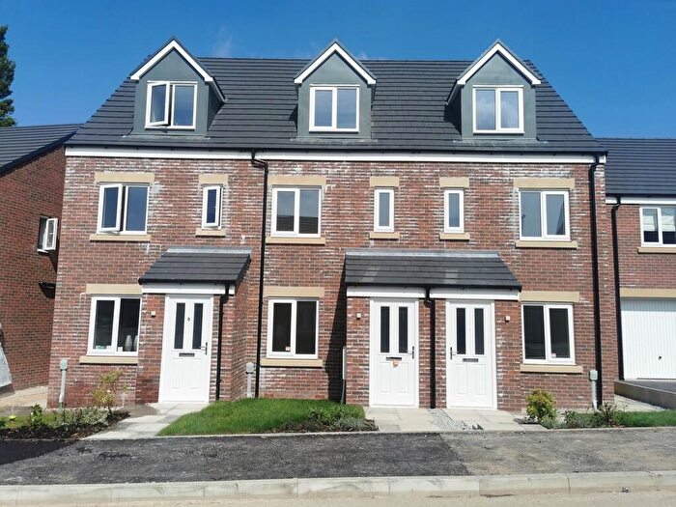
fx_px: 527
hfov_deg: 65.3
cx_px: 338
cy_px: 254
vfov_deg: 51.4
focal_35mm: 27
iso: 50
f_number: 1.6
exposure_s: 1/6803
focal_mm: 5.56
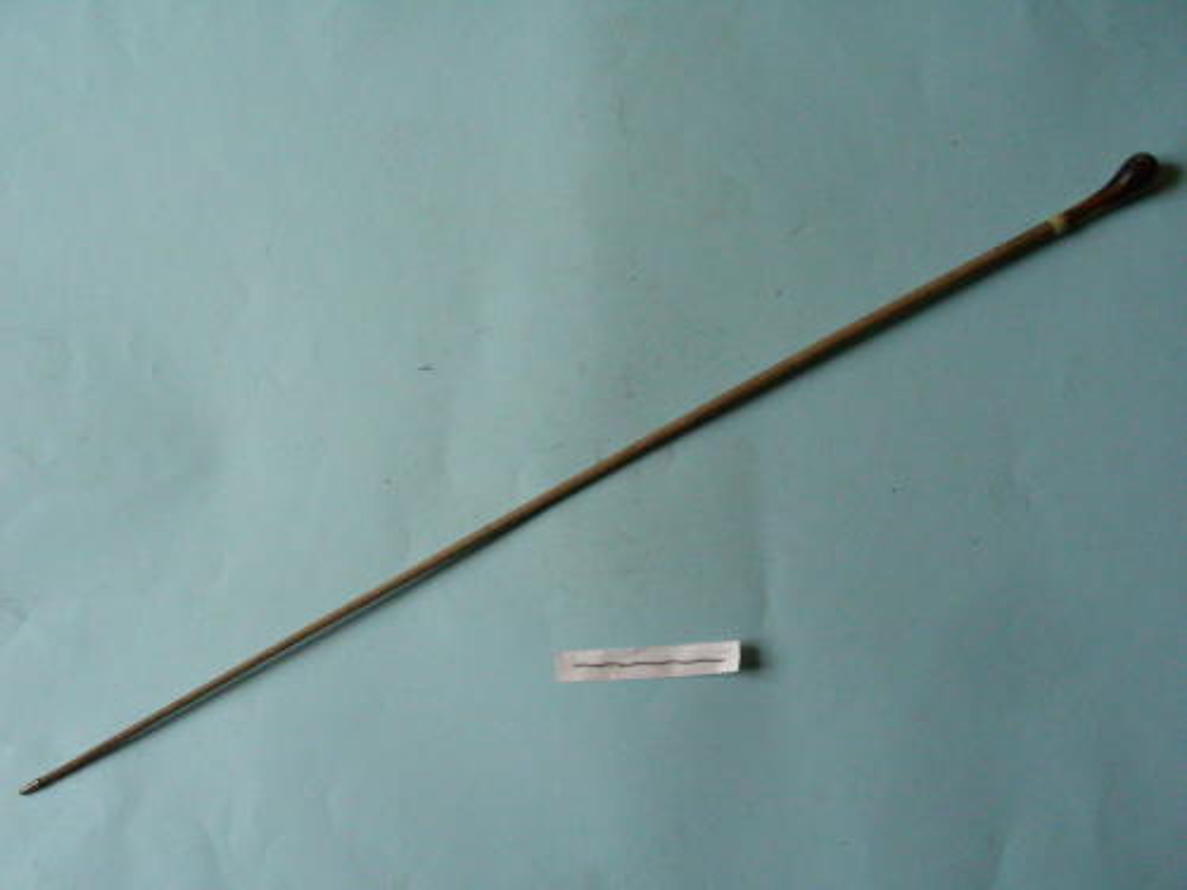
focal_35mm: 41
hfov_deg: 45.8
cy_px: 445
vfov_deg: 35.1
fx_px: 1406
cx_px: 594
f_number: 4
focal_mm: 6.8
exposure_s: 1/103
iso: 400
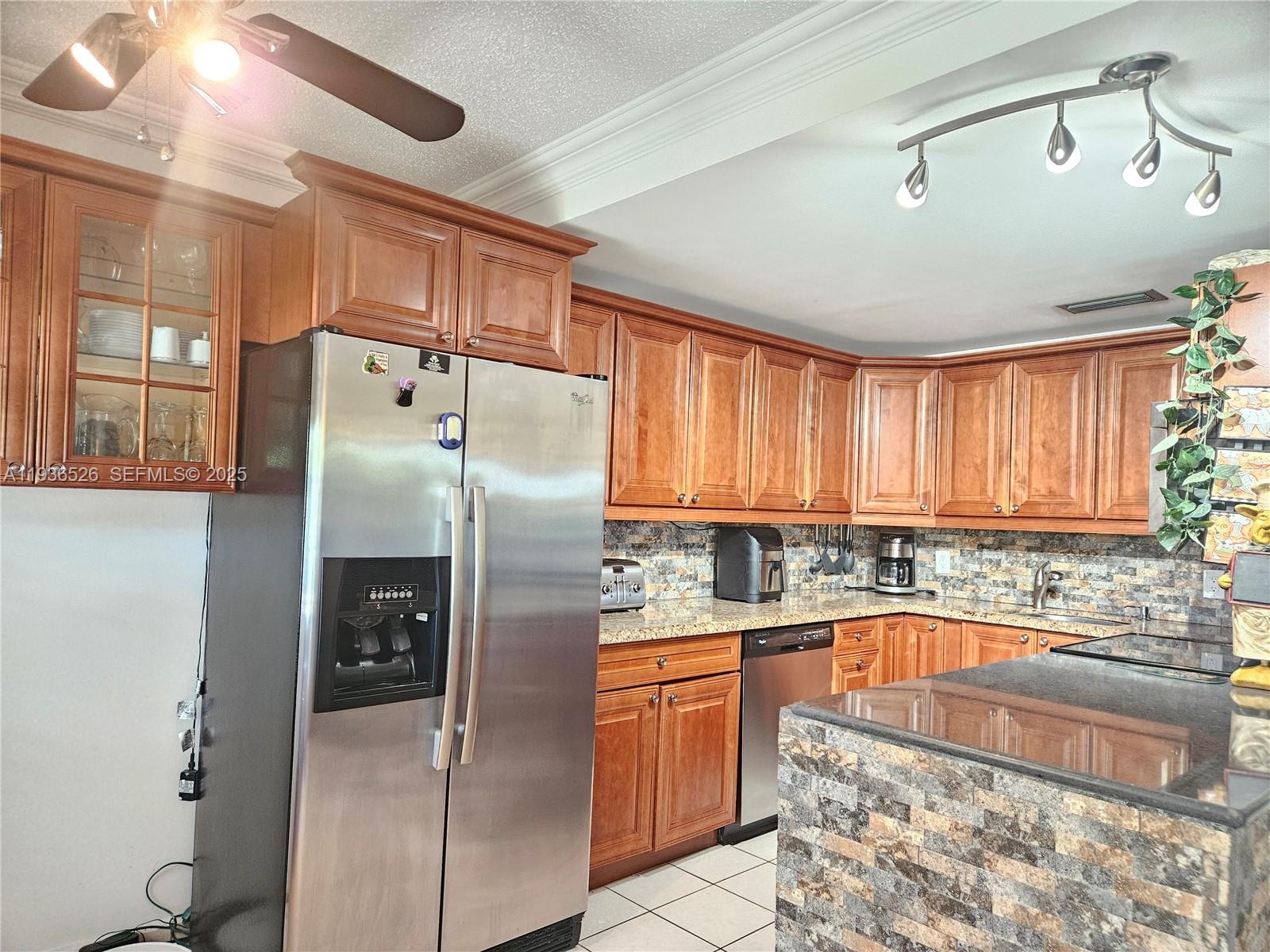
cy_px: 476
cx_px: 635
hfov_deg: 73.9
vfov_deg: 58.9
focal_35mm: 23
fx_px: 844
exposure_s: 1/40
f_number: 1.8
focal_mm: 5.4
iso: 640
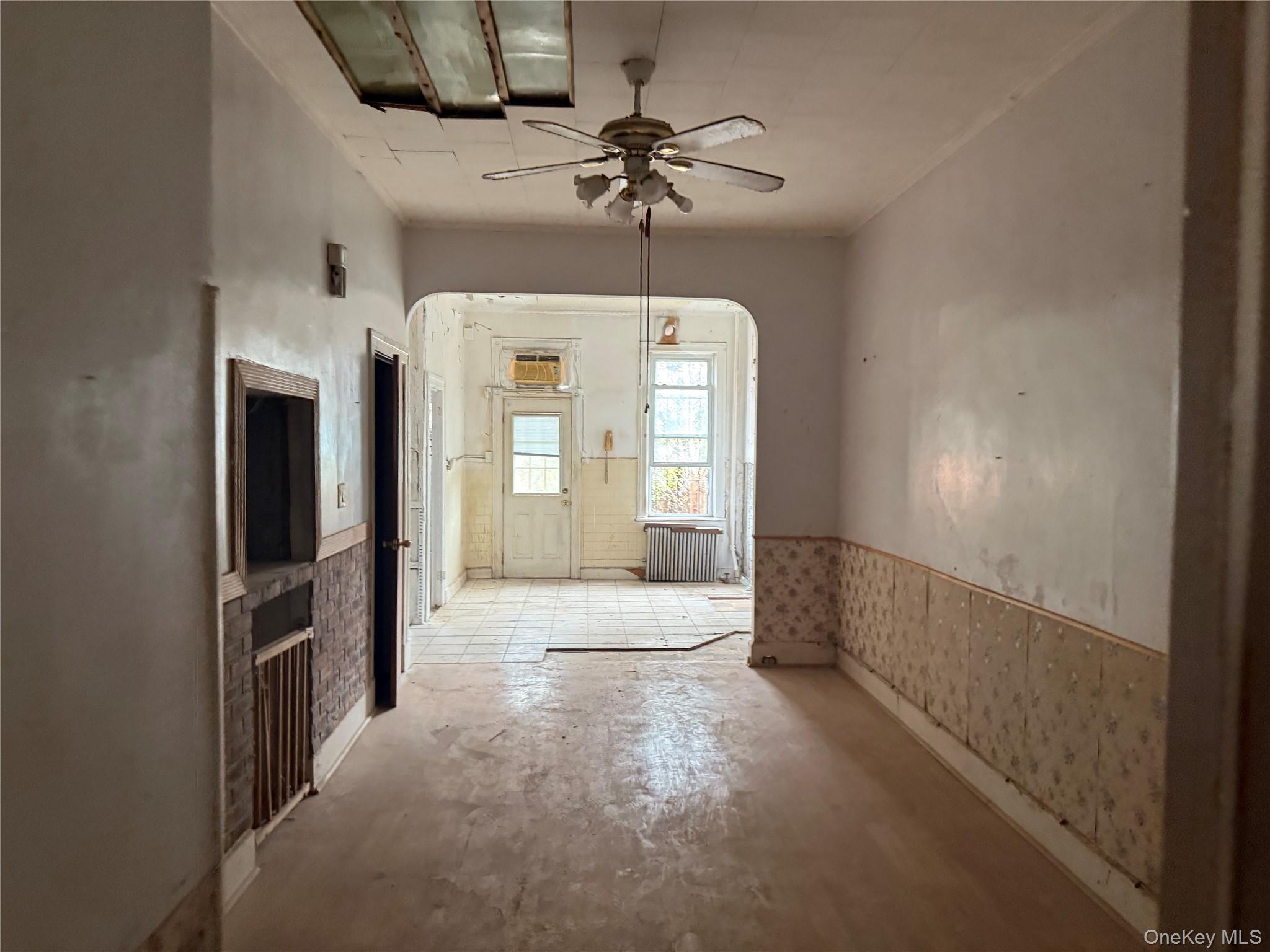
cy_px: 476
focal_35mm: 24
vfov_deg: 56.8
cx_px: 635
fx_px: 881
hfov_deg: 71.6
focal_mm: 6.76
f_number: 1.78
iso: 500
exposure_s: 1/60
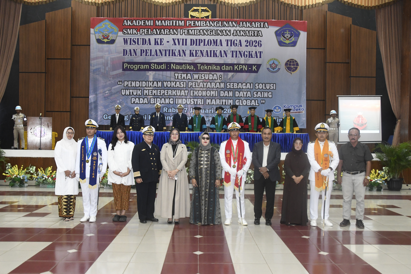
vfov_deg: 40.0
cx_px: 206
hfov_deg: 57.2
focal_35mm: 33
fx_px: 377
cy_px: 137
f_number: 5.6
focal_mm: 22
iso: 3200
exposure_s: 1/60
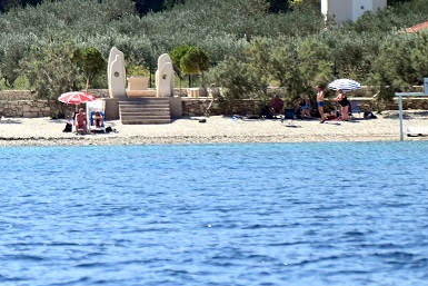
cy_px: -132
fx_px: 12059
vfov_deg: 1.4
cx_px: -292
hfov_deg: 2.0
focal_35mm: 1014
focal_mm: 300
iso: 360
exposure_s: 1/1000
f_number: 5.6
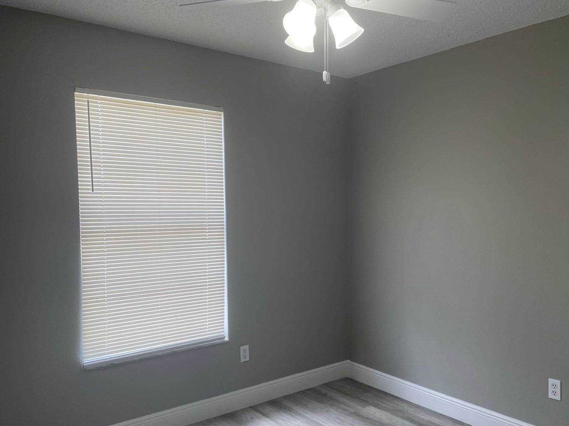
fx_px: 509
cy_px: 244
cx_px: 323
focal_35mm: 31
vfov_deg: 45.3
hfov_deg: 58.2
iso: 40
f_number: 1.6
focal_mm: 4.2
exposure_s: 1/120
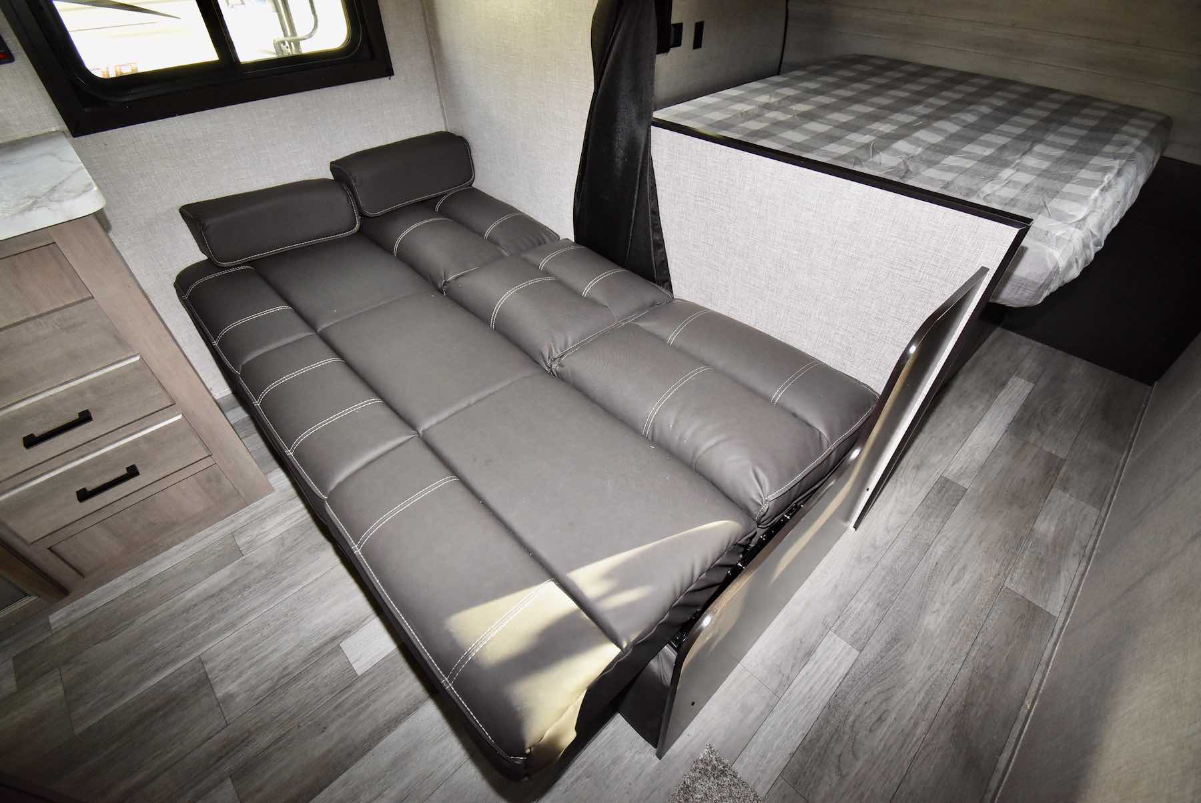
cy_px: 402
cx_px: 600
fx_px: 501
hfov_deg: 100.3
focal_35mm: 15
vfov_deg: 77.4
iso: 1400
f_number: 4.5
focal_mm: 10
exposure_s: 1/60
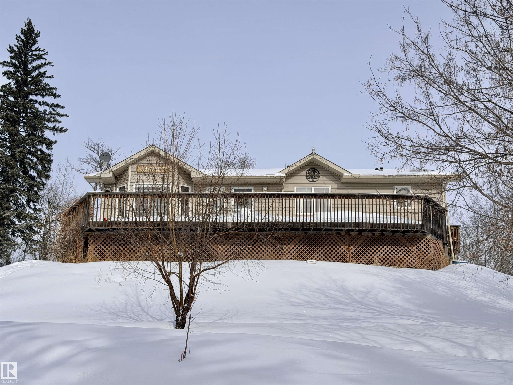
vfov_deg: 30.3
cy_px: 192
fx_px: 711
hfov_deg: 39.7
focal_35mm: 48
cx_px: 256
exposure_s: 1/13333
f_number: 1.78
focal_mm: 6.76
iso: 80
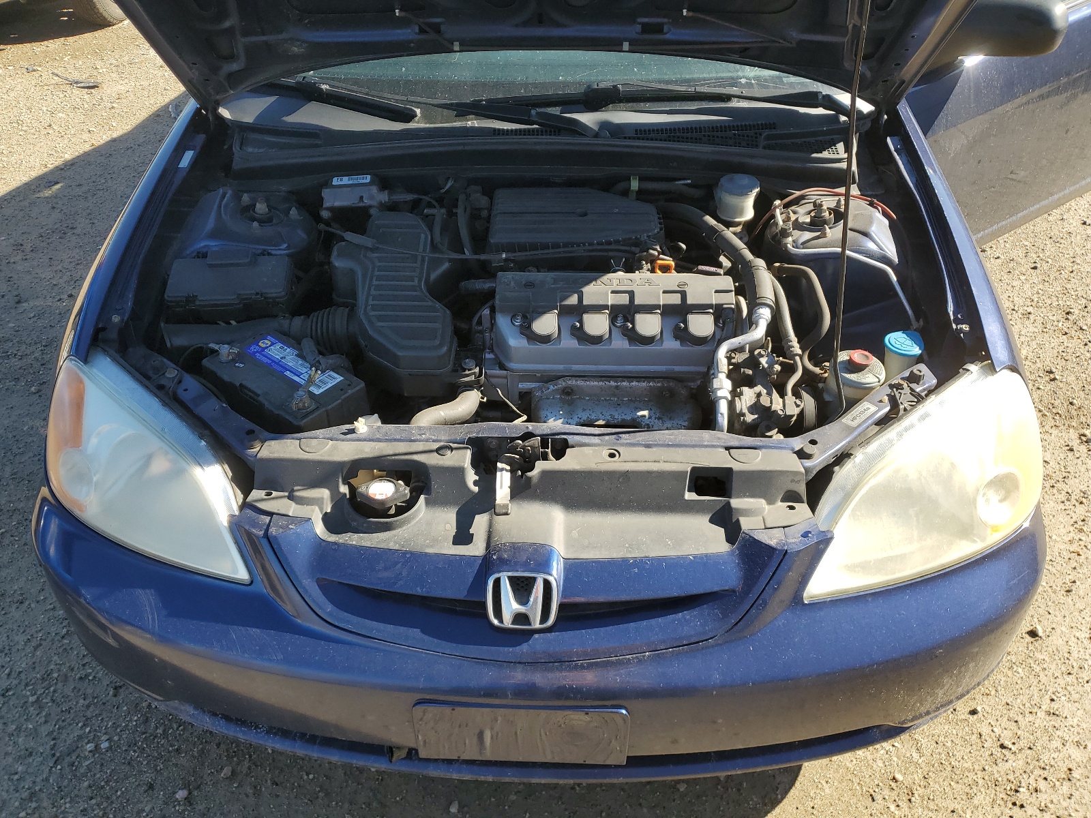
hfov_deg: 67.3
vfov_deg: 53.1
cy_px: 409
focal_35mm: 26
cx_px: 546
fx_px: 819
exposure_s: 1/1111
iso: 50
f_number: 1.5
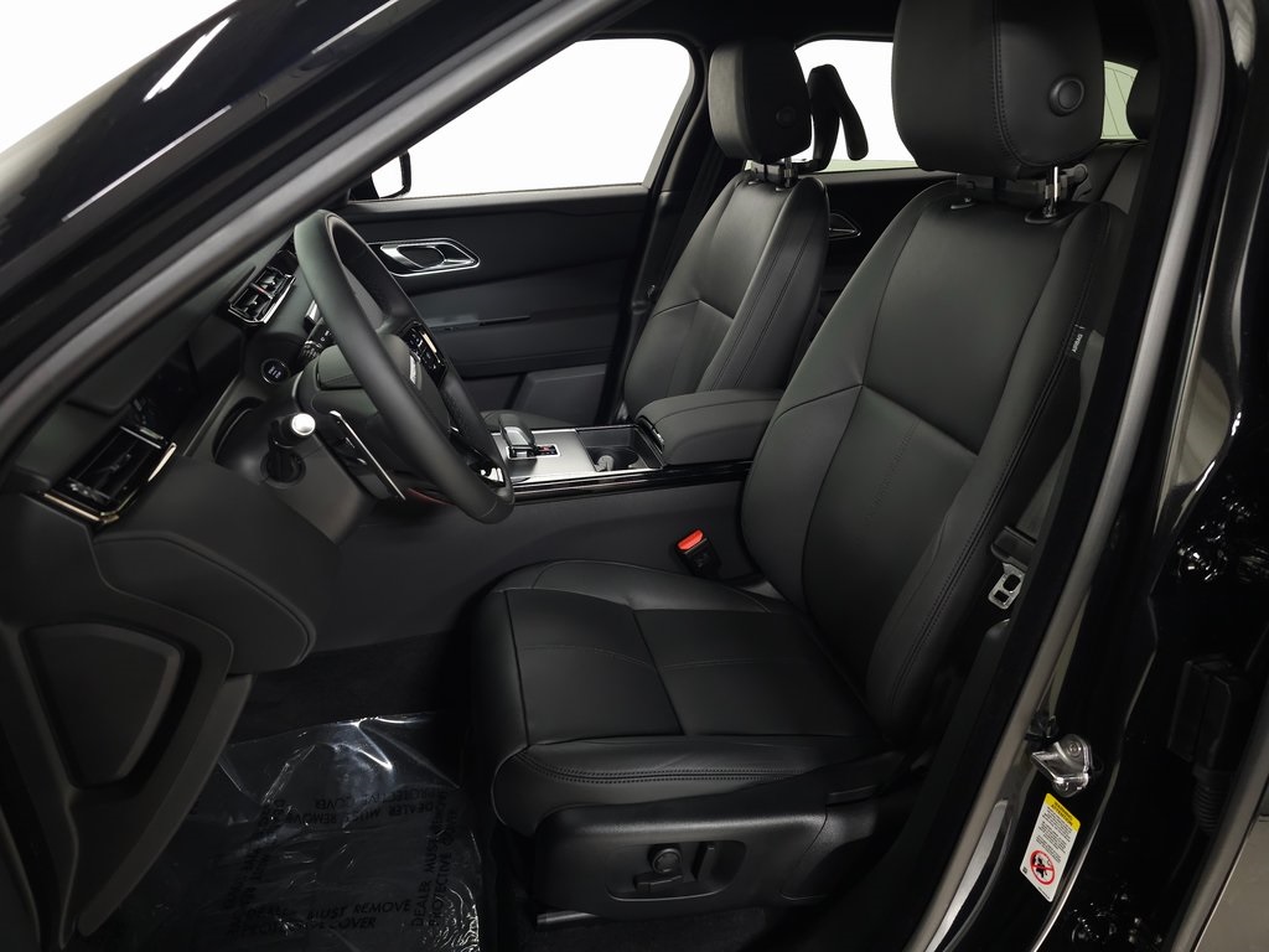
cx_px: 634
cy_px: 476
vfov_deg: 58.9
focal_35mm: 23
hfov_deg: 73.9
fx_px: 843
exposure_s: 1/60
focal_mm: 6.3
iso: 200
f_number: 1.7
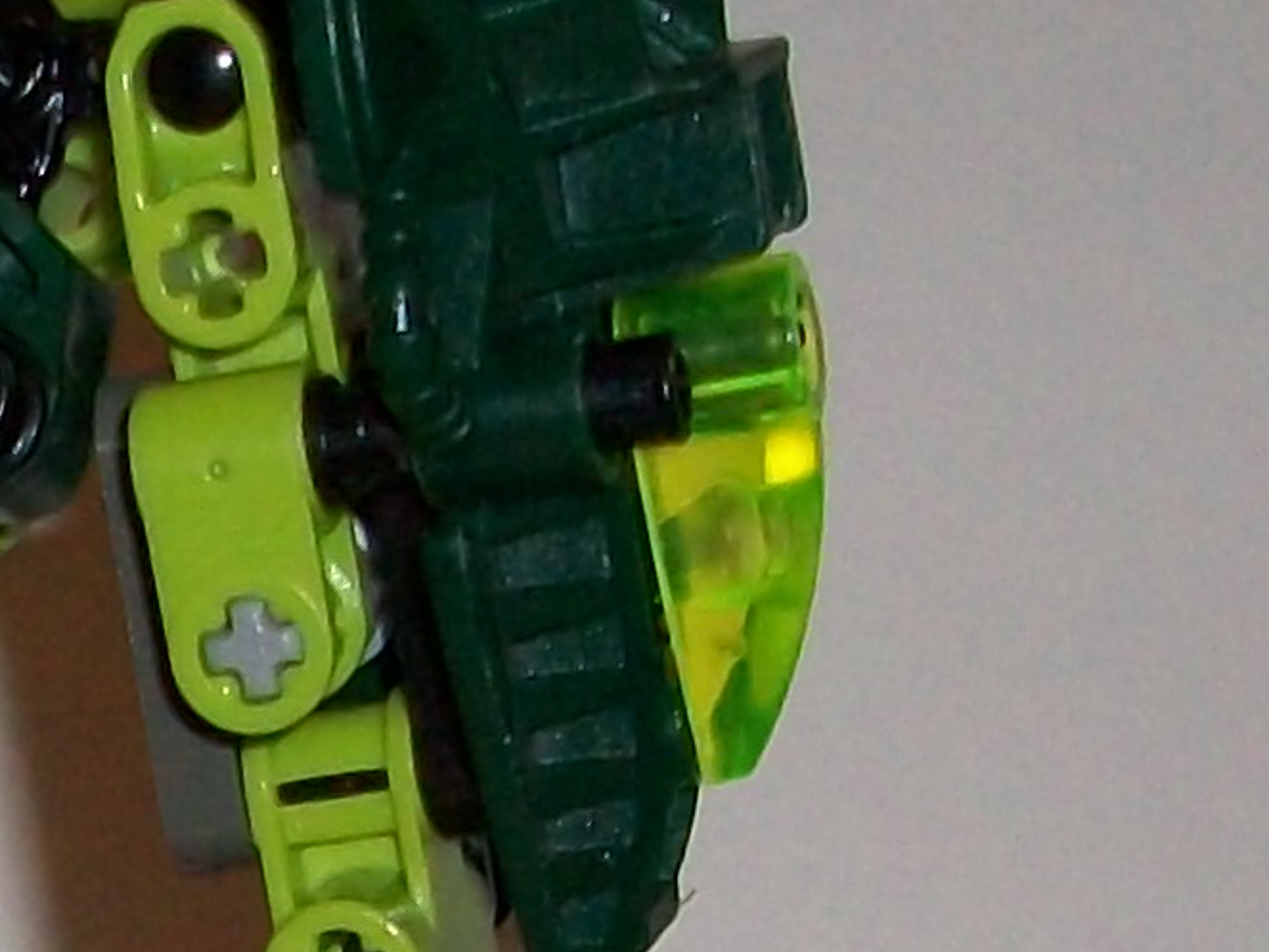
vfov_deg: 8.1
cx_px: -697
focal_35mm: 178
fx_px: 6524
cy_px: 1651
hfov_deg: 10.7
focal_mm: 5.7
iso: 120
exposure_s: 1/60
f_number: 2.8
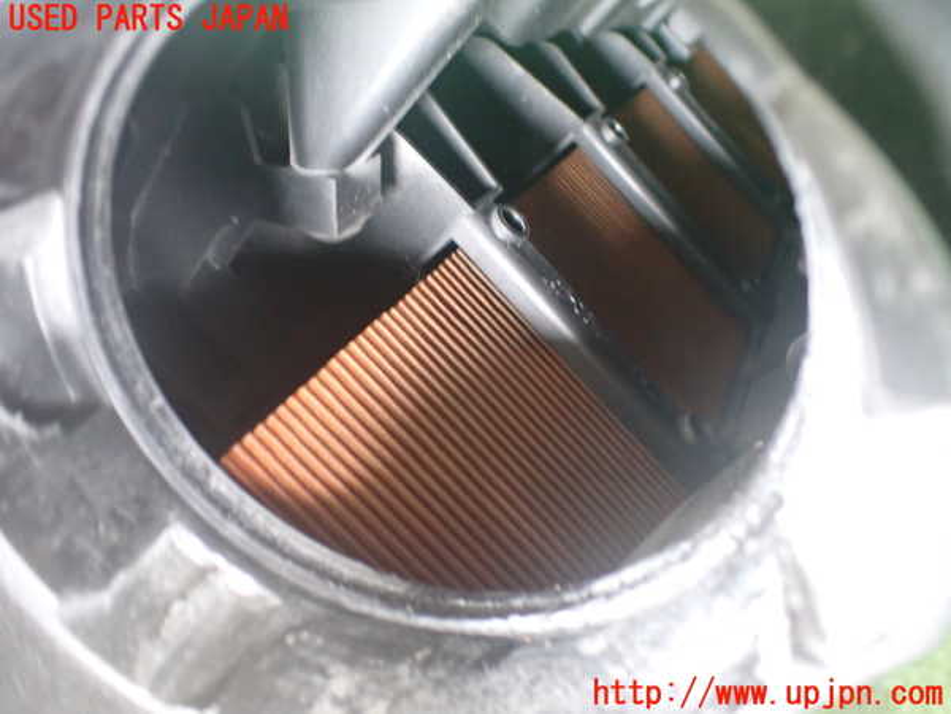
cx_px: 476
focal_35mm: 30
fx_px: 824
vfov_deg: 46.8
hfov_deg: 60.0
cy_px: 357
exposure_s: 1/30
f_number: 2.3
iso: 1000
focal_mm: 5.4
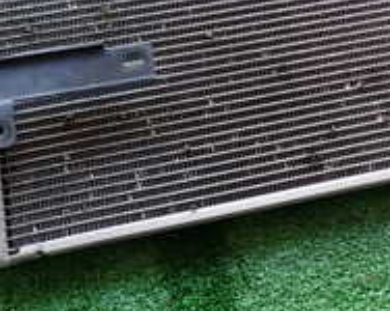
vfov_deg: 19.2
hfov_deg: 23.8
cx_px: 357
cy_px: 10
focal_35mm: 78
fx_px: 899
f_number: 2
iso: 100
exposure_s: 1/80
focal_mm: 4.5
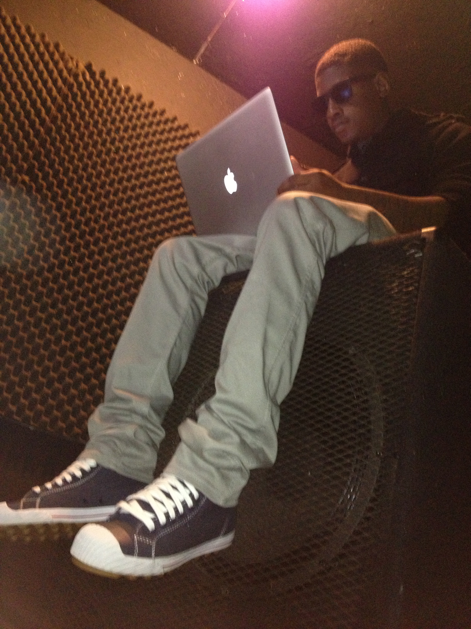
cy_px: 314
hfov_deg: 40.7
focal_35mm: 35
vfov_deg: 52.6
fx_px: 635
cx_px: 236
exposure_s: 1/16
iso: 400
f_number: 2.4
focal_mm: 4.28
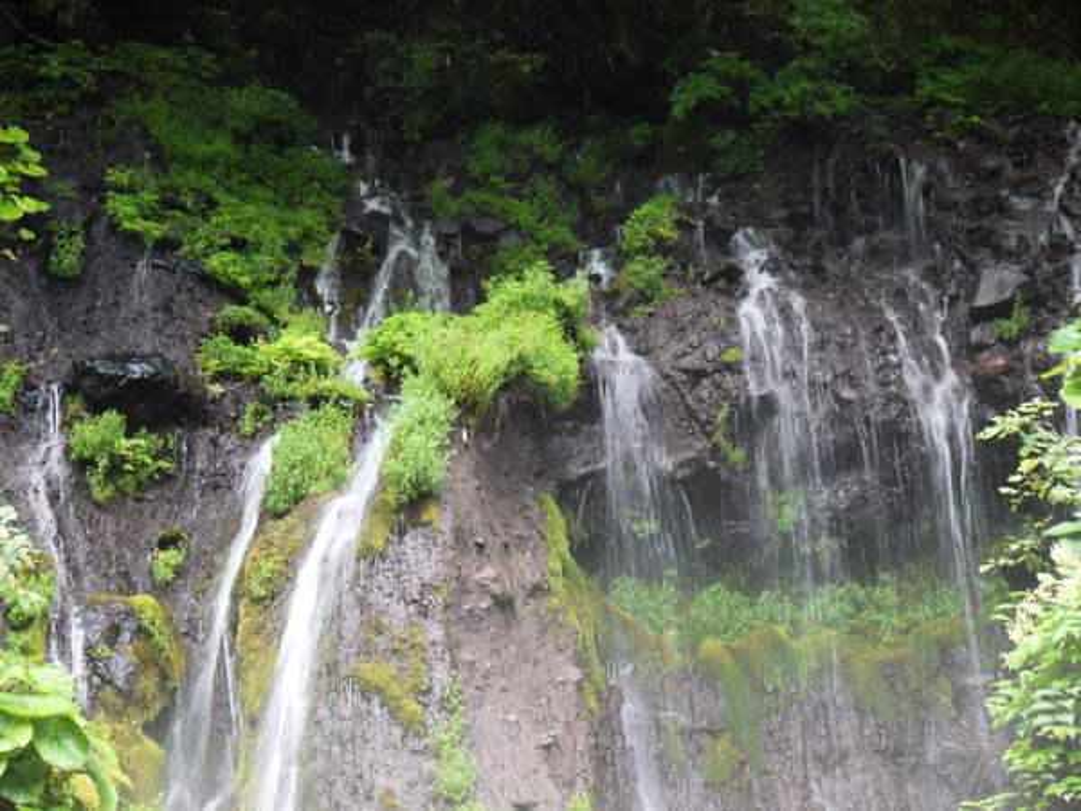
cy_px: 406
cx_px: 540
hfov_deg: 23.3
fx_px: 2623
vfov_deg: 17.6
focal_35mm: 84
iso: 400
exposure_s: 1/13
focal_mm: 42
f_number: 5.6
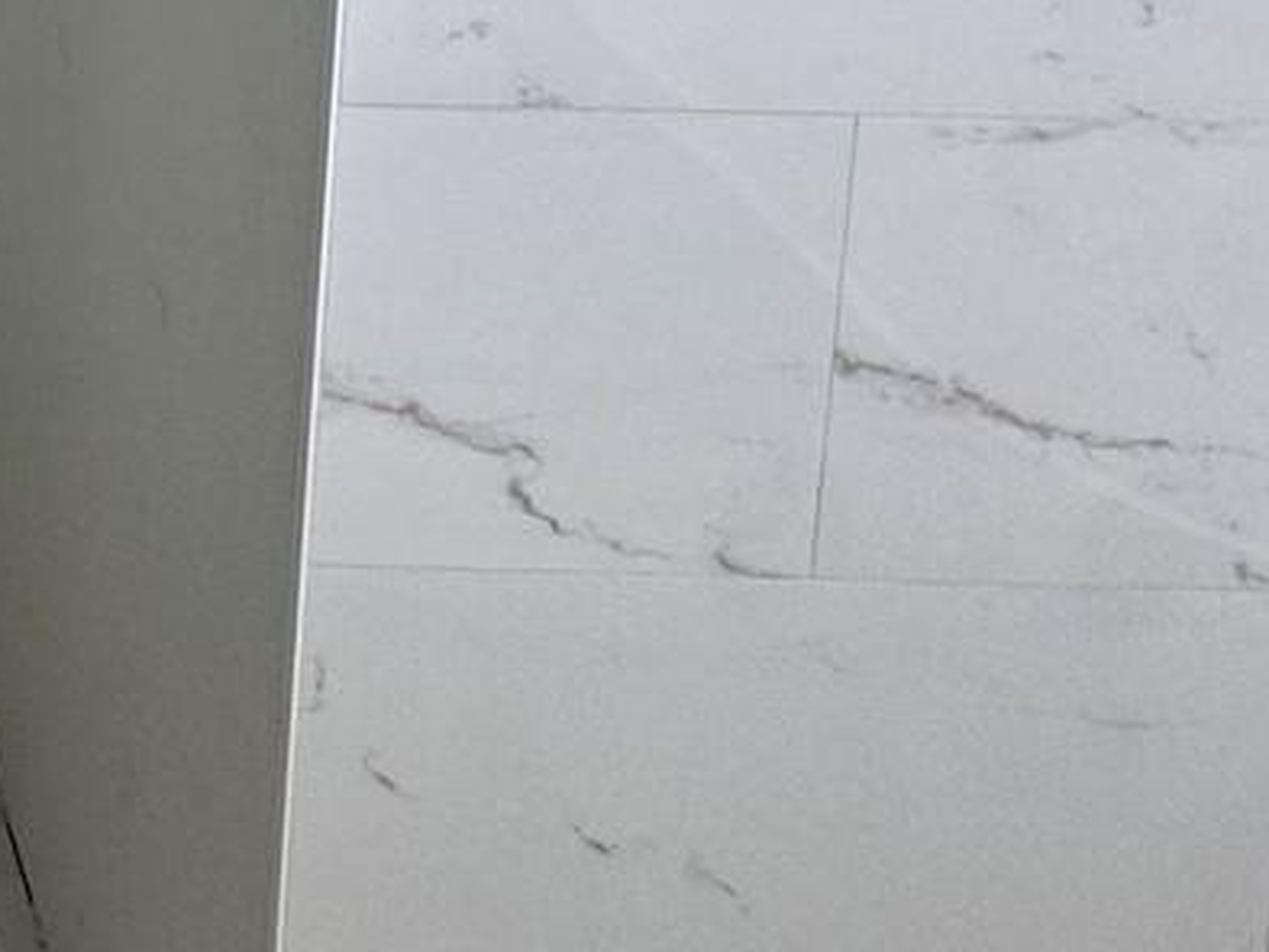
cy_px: -520
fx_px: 2090
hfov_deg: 26.2
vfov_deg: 21.2
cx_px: -562
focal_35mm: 57
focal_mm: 2.22
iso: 64
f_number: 2.2
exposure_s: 1/99
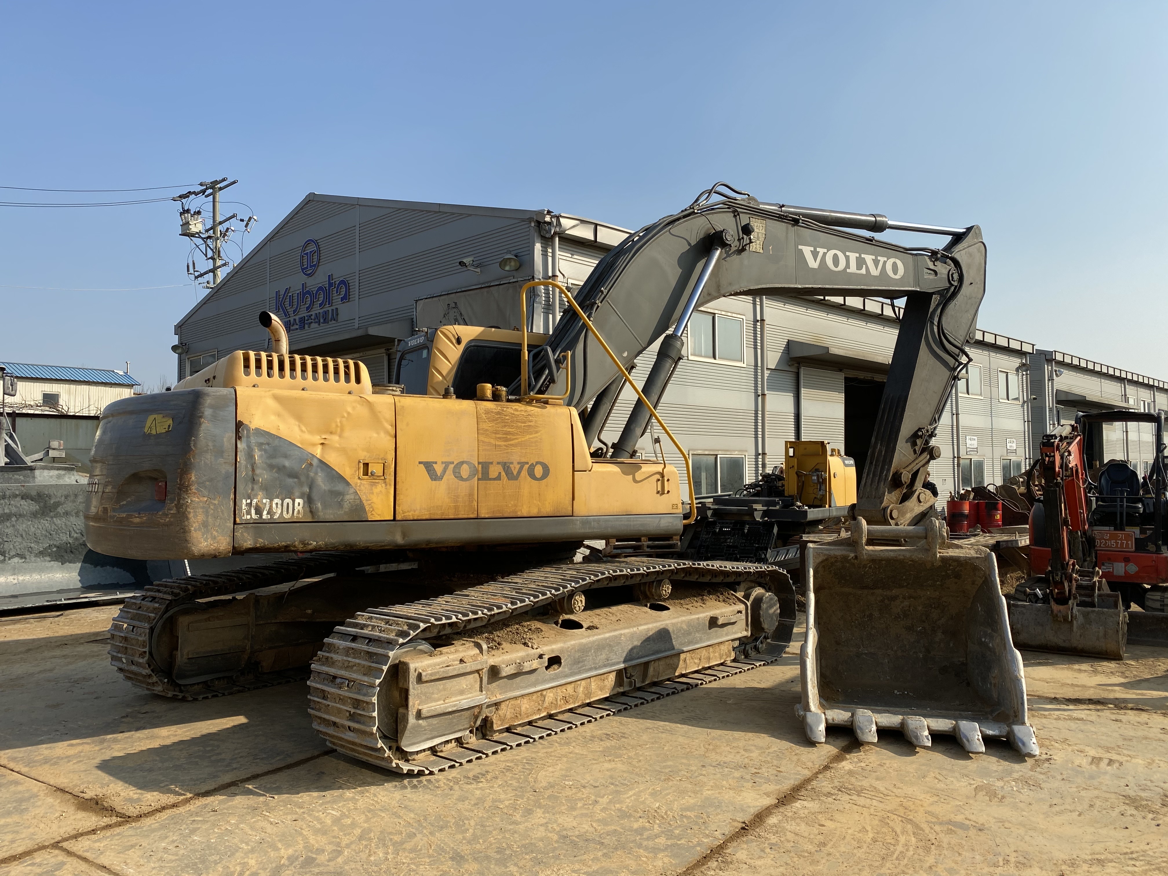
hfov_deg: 67.3
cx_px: 584
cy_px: 438
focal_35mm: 26
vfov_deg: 53.1
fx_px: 877
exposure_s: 1/2577
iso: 32
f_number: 1.8
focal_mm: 4.25
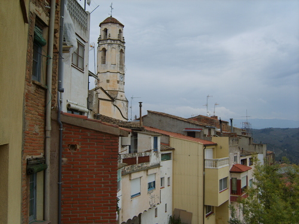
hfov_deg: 52.6
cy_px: 112
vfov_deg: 40.7
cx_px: 150
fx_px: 302
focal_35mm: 35
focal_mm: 7.4
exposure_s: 1/1000
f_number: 2.8
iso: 50
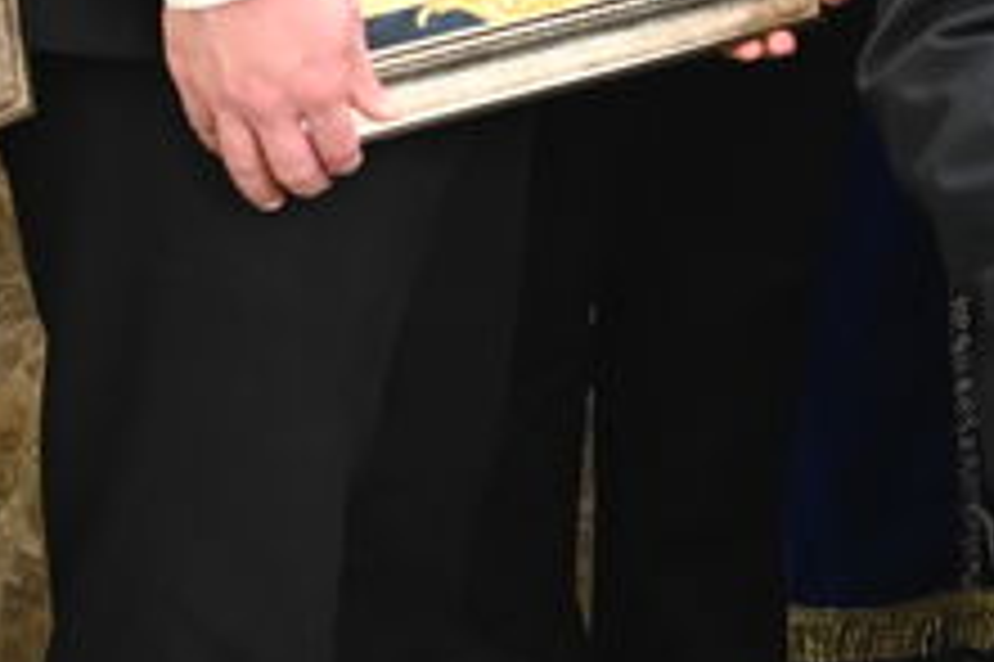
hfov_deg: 12.4
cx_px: 1795
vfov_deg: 8.7
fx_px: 4194
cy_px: -498
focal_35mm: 152
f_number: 3.2
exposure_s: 1/160
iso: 1600
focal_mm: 24
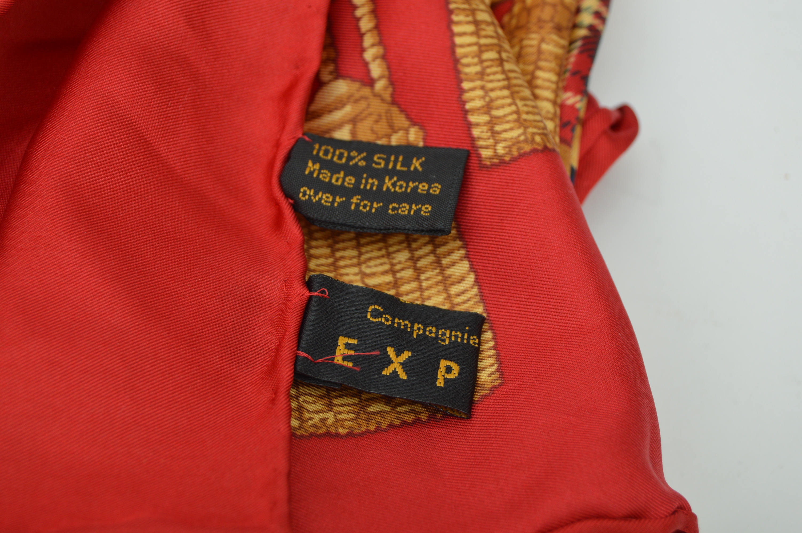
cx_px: 401
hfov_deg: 24.6
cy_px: 266
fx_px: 1836
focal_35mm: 82
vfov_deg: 16.5
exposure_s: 1/160
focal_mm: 55
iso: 200
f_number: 5.6
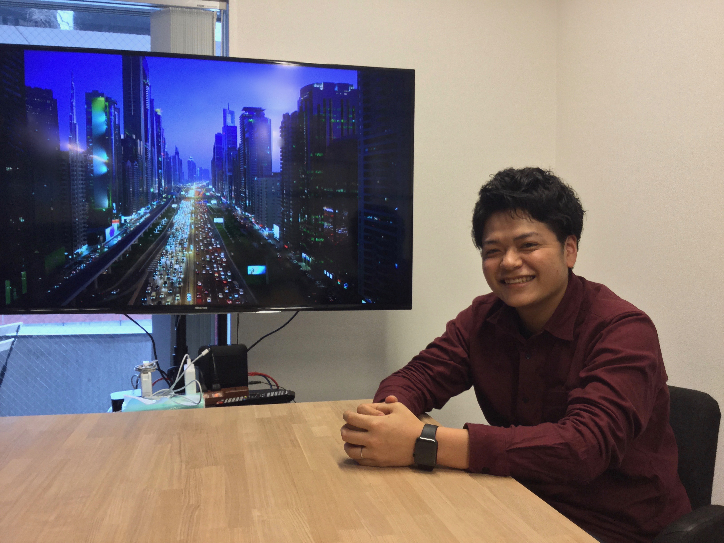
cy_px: 272
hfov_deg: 58.4
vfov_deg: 45.4
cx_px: 362
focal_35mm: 31
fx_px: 648
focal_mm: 3.3
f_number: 2.4
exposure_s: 1/30
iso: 50
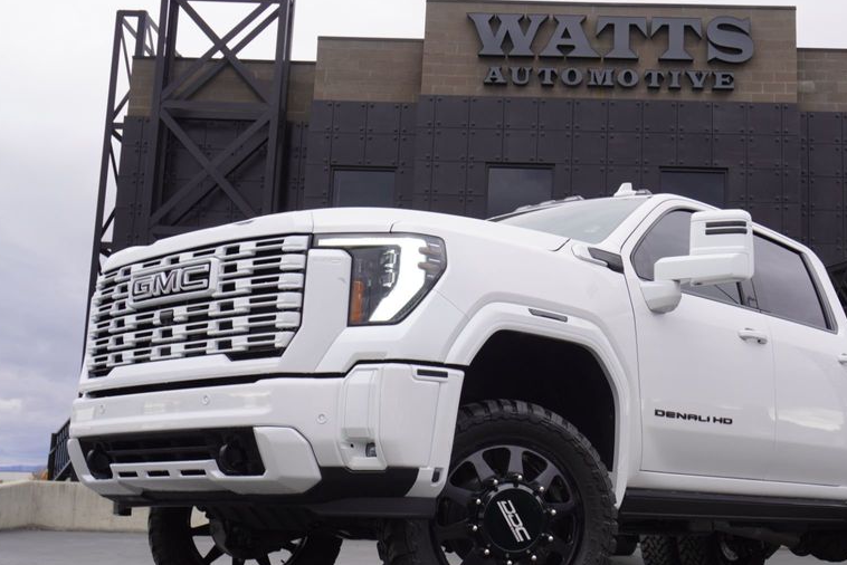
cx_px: 537
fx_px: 1193
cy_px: 315
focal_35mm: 51
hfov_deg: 38.8
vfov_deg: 26.7
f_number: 6.3
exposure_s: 1/80
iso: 100
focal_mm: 25
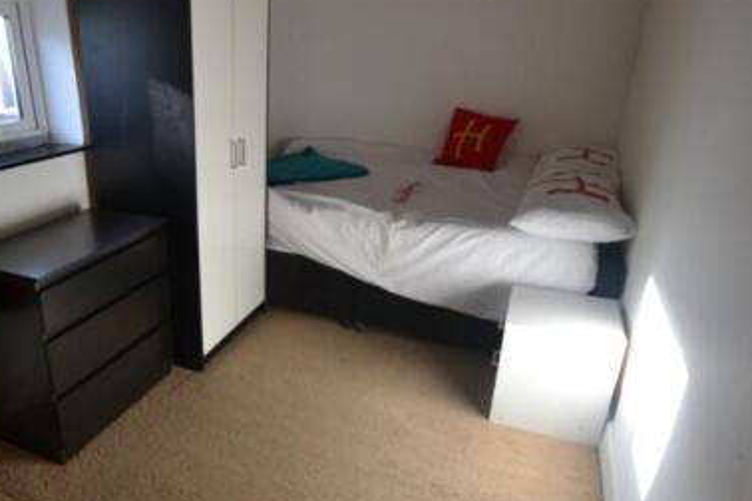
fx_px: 543
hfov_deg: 67.1
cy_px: 293
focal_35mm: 26
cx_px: 240
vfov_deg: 49.3
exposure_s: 1/100
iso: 400
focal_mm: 10
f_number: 5
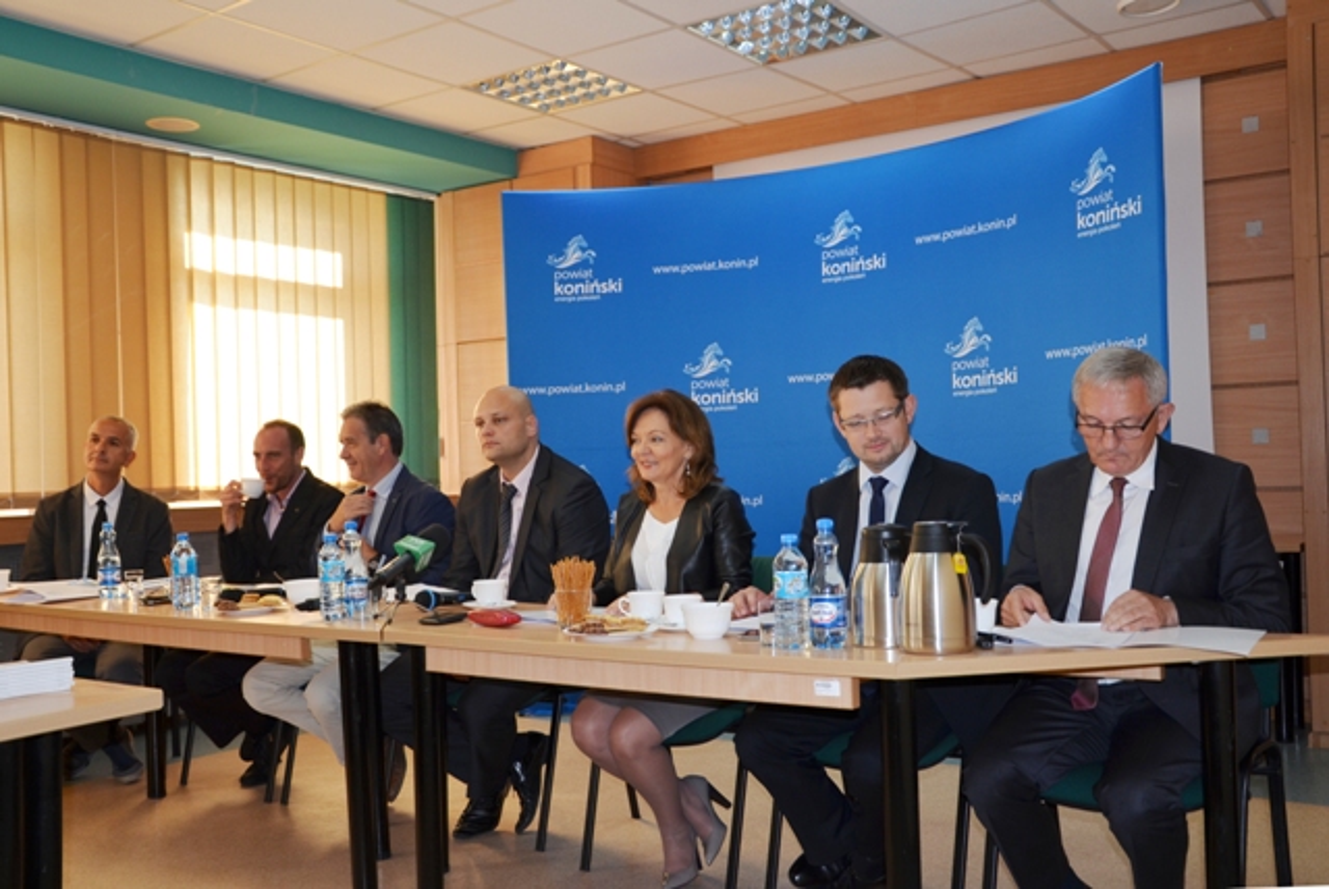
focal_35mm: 33
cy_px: 444
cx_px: 664
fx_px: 1219
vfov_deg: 40.0
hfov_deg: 57.2
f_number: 3.8
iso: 220
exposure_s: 1/125
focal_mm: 22
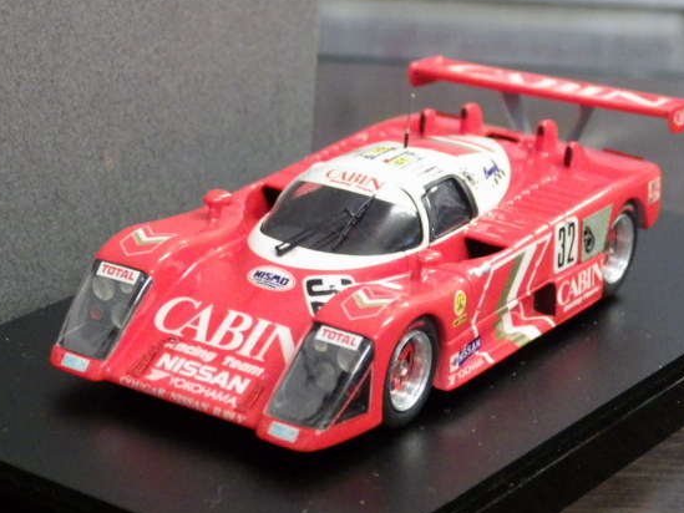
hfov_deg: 16.4
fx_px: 2372
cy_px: 230
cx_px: 319
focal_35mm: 120
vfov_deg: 12.4
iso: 1250
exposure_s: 1/30
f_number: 4.6
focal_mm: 18.4
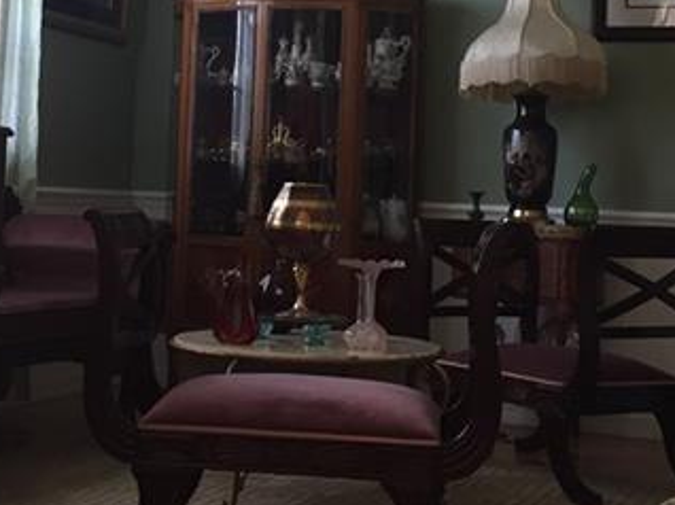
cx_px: 274
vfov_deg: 19.9
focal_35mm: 73
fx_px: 1422
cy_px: 104
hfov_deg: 26.6
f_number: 2.2
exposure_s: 1/30
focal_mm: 4.15
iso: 64
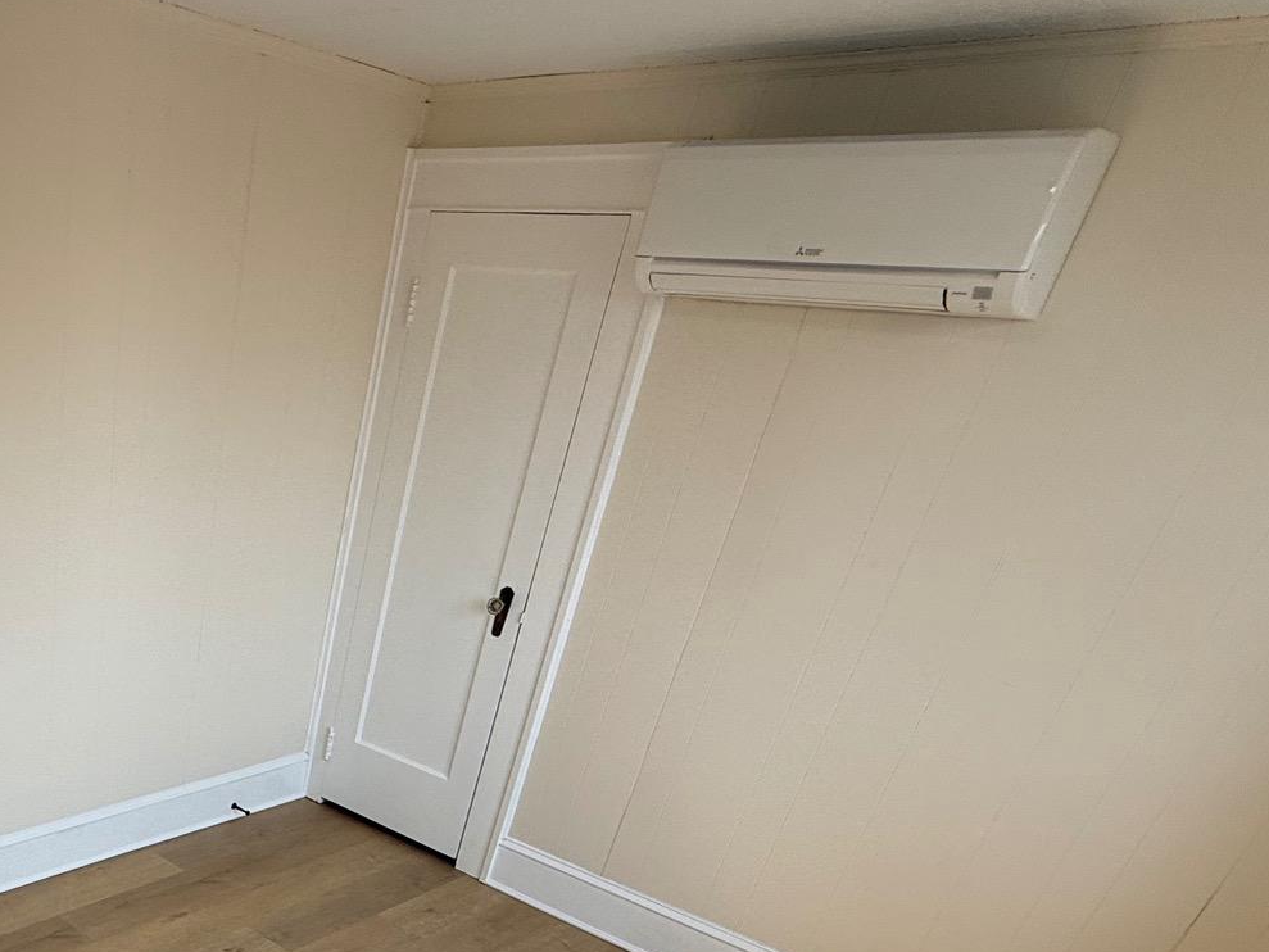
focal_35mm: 29
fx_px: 1063
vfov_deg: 41.4
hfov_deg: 54.2
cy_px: 969
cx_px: 139
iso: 50
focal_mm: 2.22
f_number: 2.2
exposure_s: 1/212
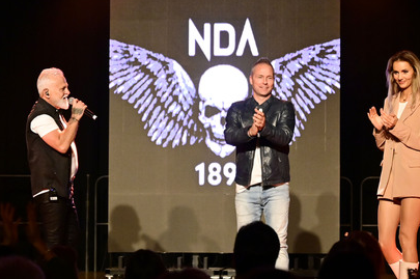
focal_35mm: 78
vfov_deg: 17.4
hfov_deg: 26.0
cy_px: 124
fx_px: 909
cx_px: 232
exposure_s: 1/250
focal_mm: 70
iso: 5000
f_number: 2.8
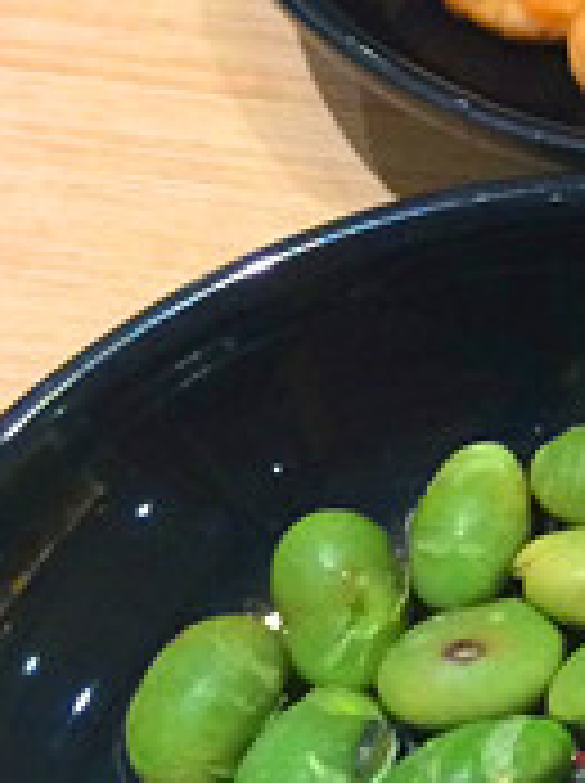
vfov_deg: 14.3
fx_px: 3117
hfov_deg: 9.7
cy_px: 351
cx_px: 1310
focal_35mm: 138
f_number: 2.2
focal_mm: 4.12
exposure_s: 1/30
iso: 125
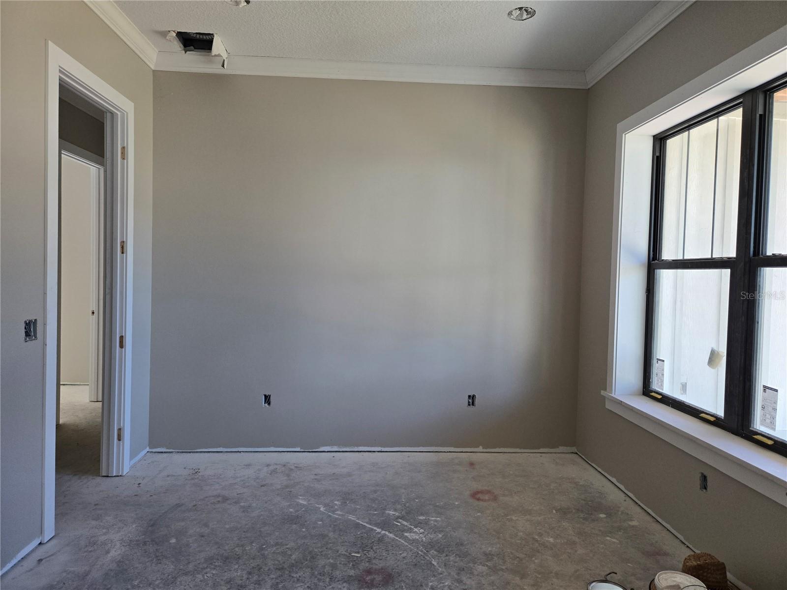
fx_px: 523
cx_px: 394
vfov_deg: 58.9
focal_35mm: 23
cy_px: 295
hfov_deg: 73.9
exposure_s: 1/180
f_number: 1.8
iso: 125
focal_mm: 5.4
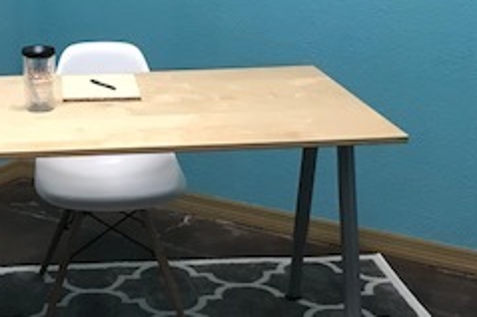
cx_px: 136
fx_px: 1033
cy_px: 130
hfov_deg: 25.8
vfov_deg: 17.5
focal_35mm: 78
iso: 50
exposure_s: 1/15
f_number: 1.8
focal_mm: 3.99
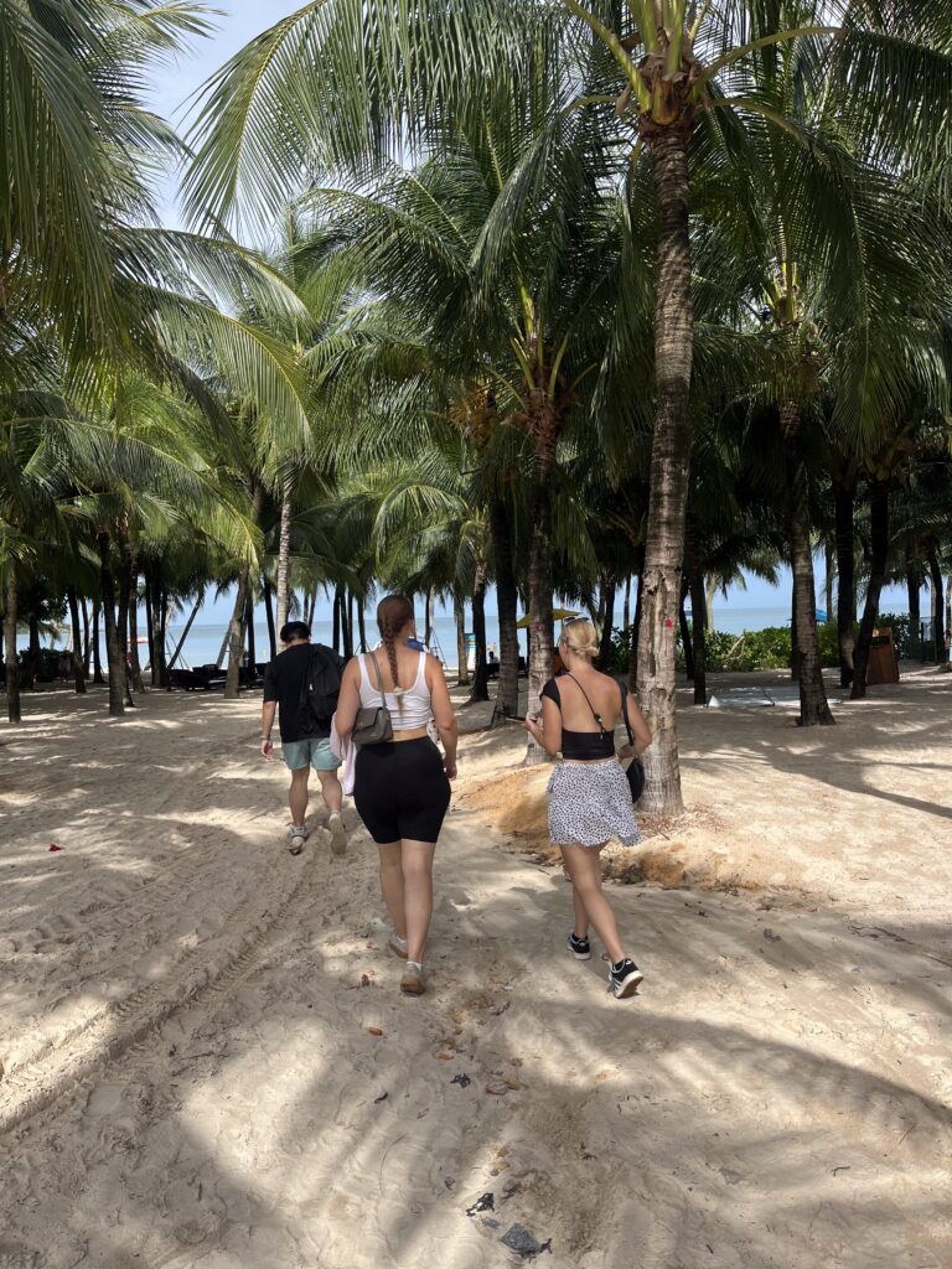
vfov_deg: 67.3
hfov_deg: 53.1
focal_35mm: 26
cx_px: 476
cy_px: 634
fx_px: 953
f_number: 1.6
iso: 50
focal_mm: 5.1
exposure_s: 1/2463
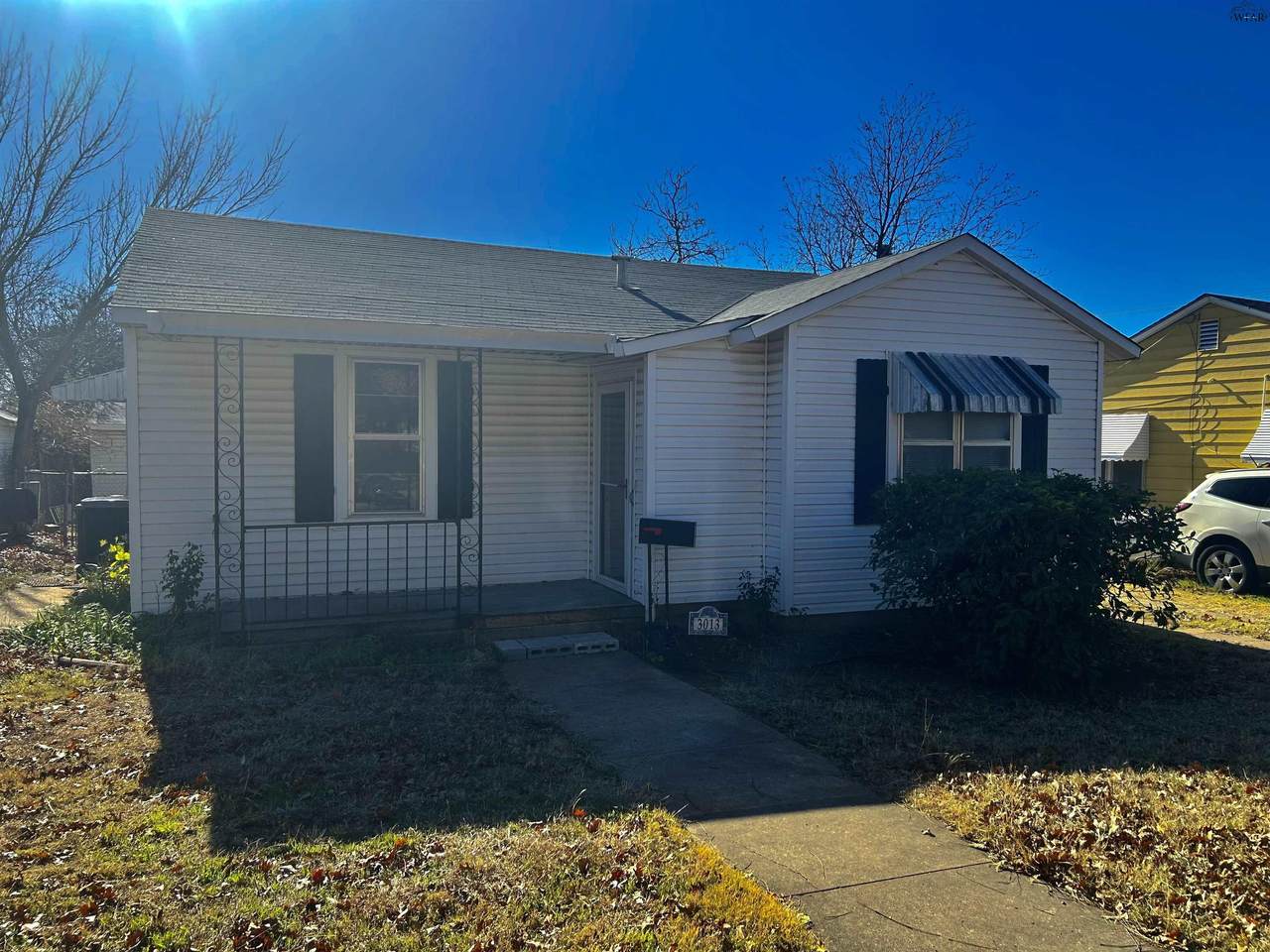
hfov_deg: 67.3
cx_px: 635
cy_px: 476
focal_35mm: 26
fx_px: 954
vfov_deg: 53.1
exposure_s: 1/3704
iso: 50
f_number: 1.5
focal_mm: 5.7
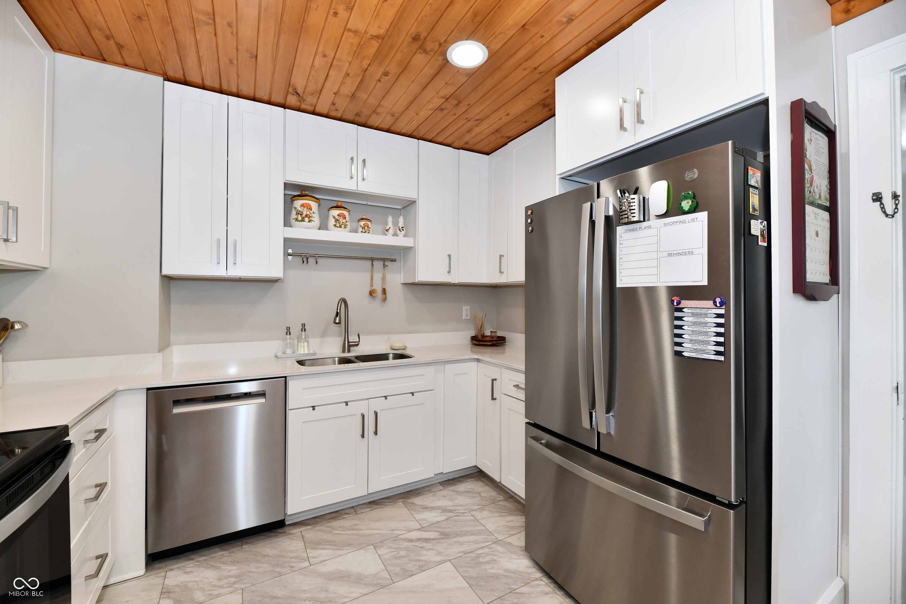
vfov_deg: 81.2
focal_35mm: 14
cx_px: 453
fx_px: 352
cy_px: 302
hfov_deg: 104.3
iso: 640
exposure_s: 1/80
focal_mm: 14
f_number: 6.3
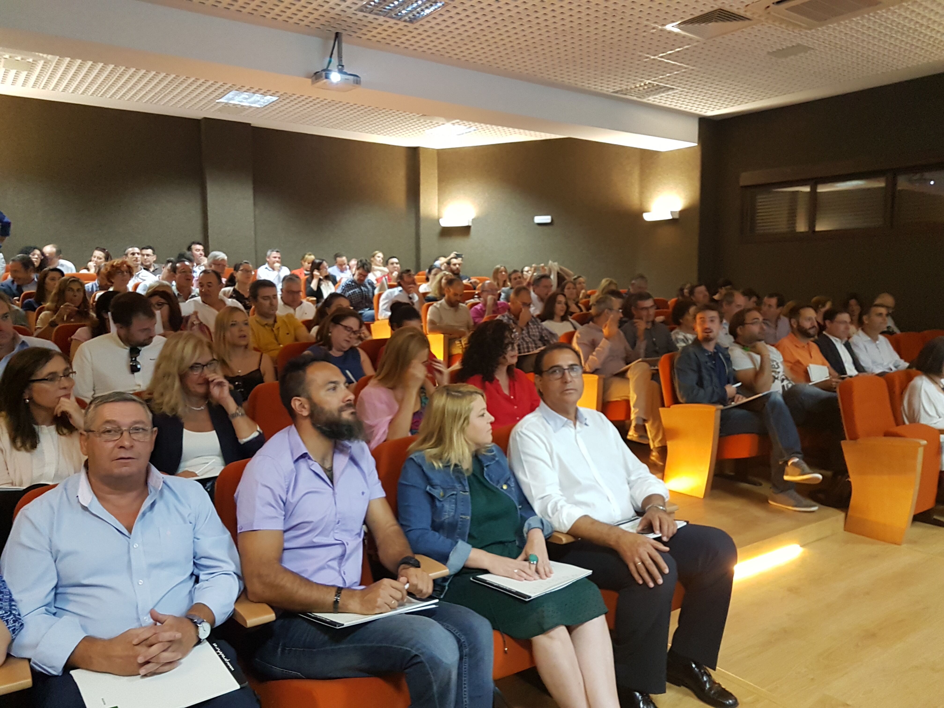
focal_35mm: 26
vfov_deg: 53.1
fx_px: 709
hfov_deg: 67.3
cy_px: 354
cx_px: 472
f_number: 1.7
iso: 250
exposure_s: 1/17
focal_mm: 4.2
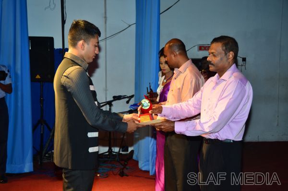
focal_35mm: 52
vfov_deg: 25.6
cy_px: 96
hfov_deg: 37.9
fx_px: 419
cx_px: 144
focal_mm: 35
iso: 400
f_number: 5
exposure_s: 1/50
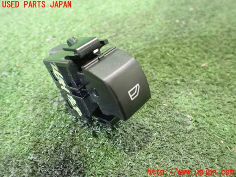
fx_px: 205
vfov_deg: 46.8
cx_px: 118
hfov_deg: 60.0
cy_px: 88
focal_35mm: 30
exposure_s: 1/30
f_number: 2.3
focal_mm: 5.4
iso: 1600
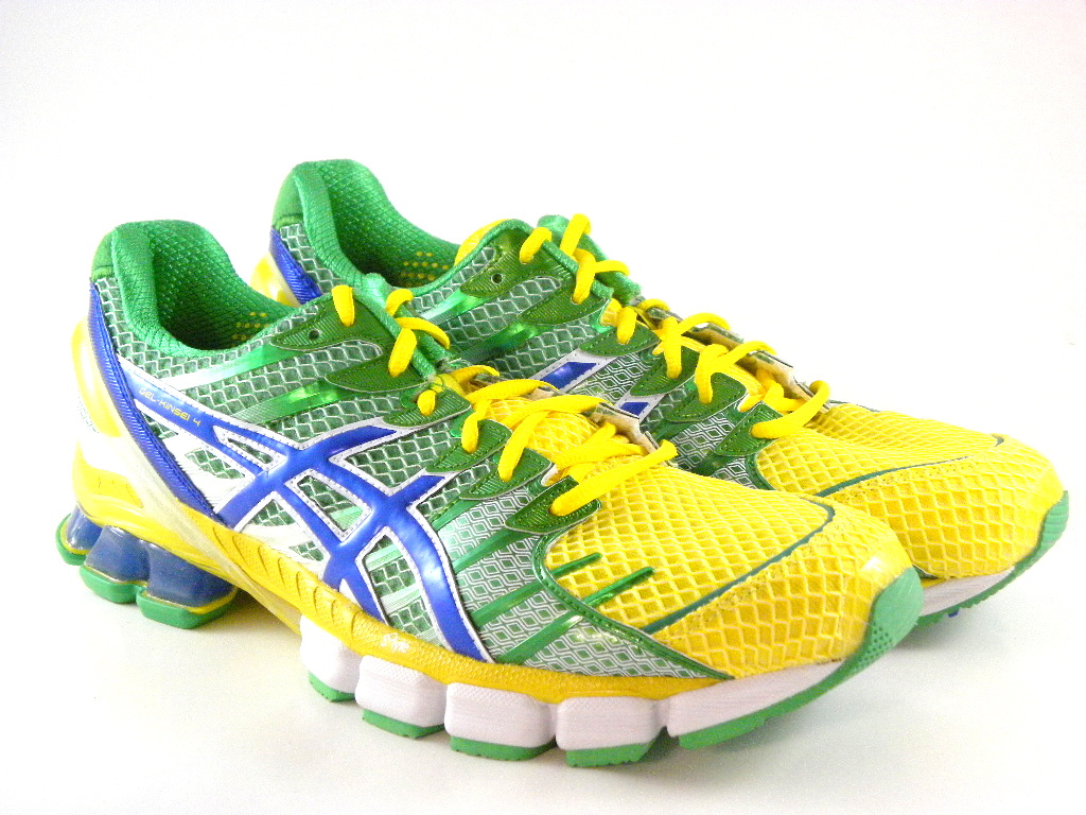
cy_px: 408
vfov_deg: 25.2
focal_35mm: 58
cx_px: 543
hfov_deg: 33.2
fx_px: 1820
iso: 378
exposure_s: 1/59.2
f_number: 3.5
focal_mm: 10.3
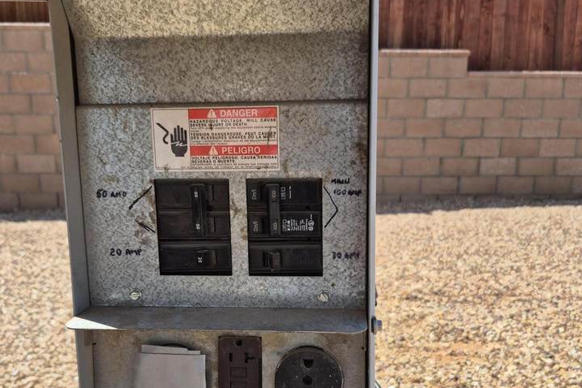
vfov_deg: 40.6
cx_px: 291
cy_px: 256
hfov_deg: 58.7
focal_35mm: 32
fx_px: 517
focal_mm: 5.4
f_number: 1.8
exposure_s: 1/1128
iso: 25
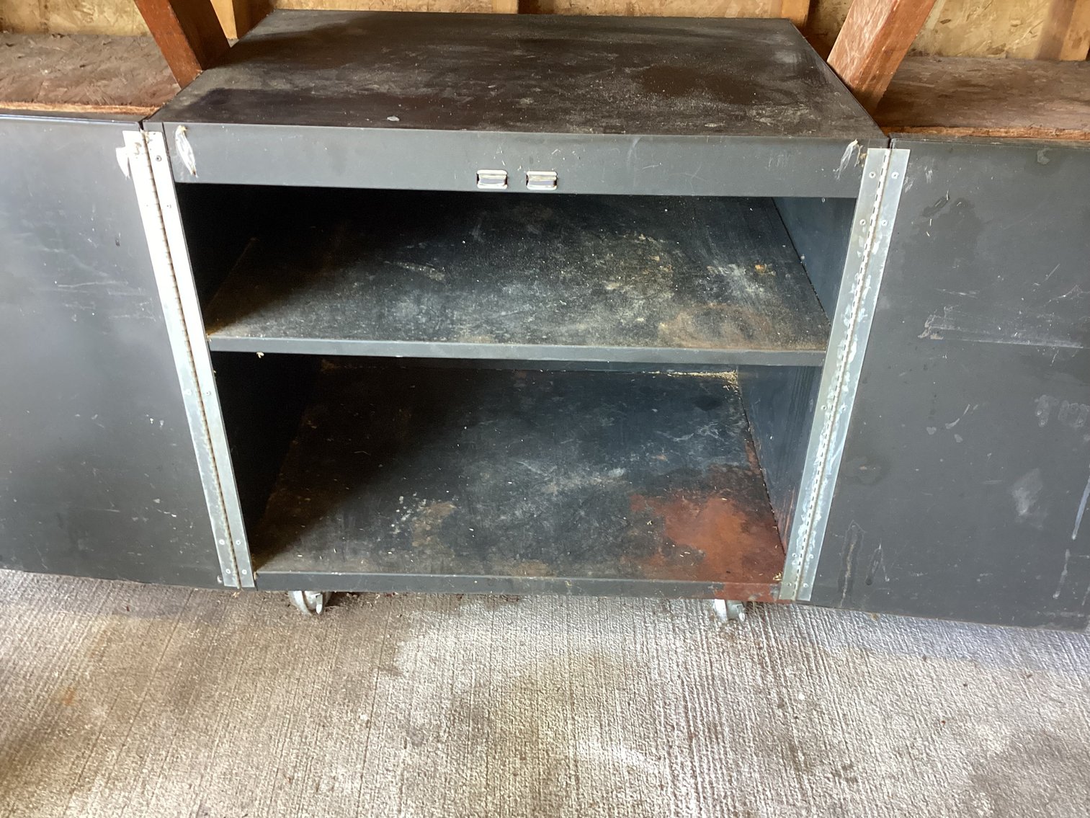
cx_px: 545
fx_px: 976
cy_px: 409
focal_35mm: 31
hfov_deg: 58.3
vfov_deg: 45.4
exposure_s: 1/50
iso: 200
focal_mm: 3.3
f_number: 2.4
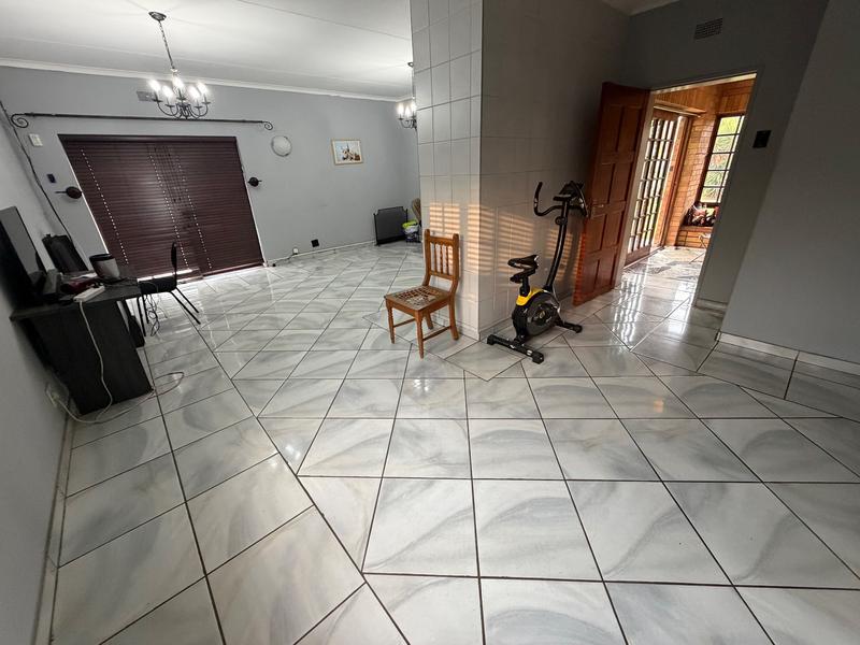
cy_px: 322
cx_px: 430
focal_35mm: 14
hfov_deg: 102.1
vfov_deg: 85.7
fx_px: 348
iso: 320
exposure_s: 1/50
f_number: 2.2
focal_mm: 2.22
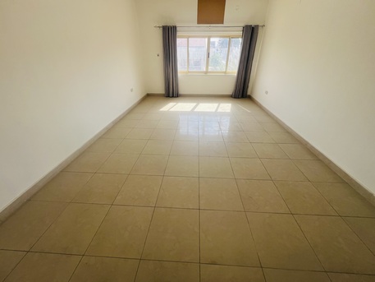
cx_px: 188
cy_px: 141
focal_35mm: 13
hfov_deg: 106.2
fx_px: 141
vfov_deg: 89.9
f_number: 1.8
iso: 32
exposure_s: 1/108
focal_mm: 1.57
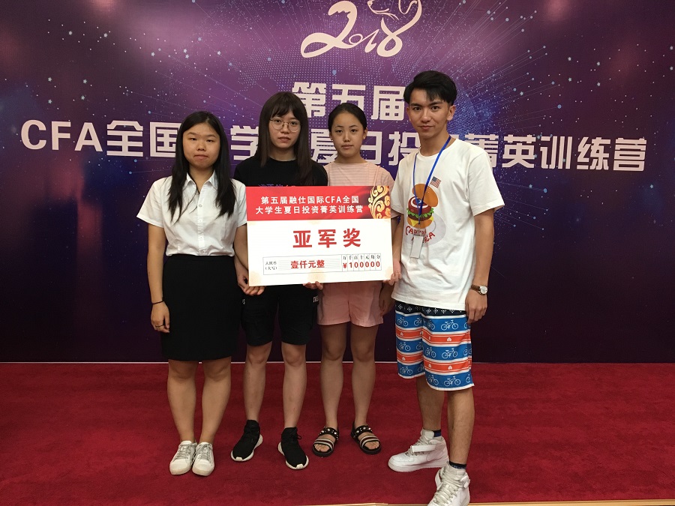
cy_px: 253
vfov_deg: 48.2
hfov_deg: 61.7
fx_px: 565
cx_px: 338
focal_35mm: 29
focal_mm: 4.15
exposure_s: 1/33
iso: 160
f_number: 2.2
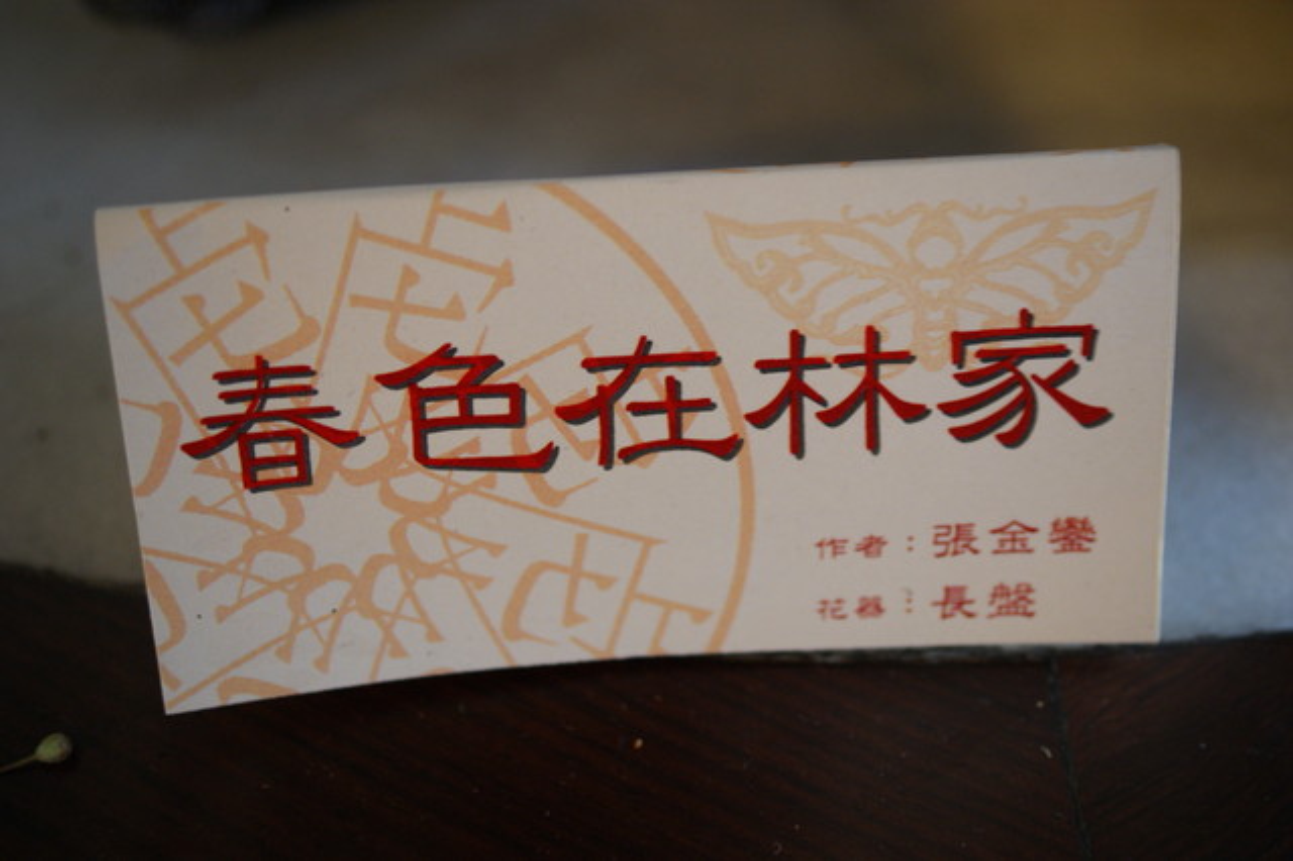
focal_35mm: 45
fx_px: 1615
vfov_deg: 29.8
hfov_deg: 43.6
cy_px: 430
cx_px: 646
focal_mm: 30
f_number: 2.8
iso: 400
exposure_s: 1/5
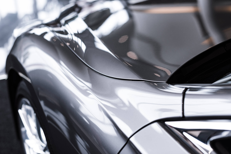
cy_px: 77
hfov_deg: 39.6
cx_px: 116
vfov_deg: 27.0
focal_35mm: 50
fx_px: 321
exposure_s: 1/200
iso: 250
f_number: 3.2
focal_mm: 50
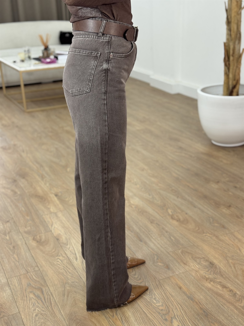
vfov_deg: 39.7
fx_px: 451
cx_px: 122
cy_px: 163
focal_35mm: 48
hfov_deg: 30.3
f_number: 1.78
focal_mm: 6.76
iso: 64
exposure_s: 1/100
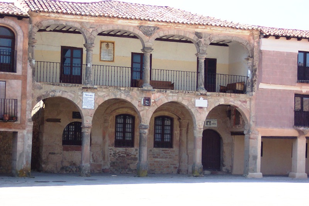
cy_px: 103
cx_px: 154
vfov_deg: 15.4
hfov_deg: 22.9
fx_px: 764
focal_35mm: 89
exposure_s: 1/350
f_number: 4
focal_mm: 18.7
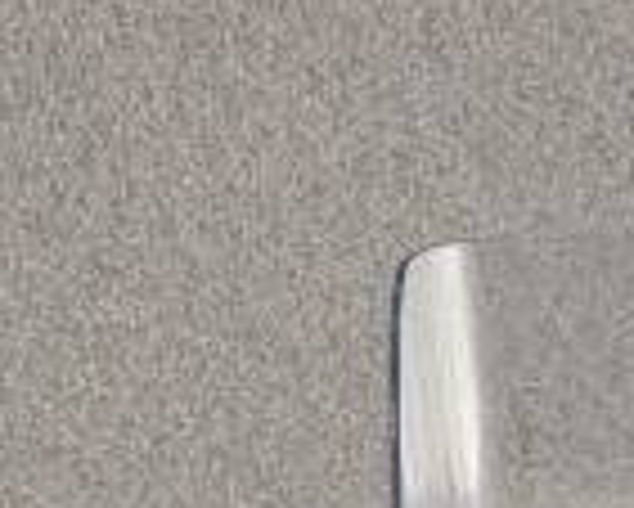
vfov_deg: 7.6
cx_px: 953
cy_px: 807
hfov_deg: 9.4
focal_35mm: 199
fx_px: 3737
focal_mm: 50
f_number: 13
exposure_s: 1/160
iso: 1600
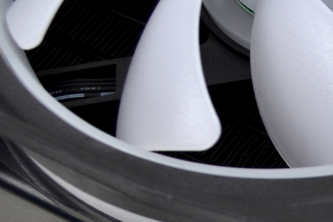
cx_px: 718
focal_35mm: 149
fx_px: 1378
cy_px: 294
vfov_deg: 9.1
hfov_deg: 11.9
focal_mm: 20
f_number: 5.6
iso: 200
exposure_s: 1/125
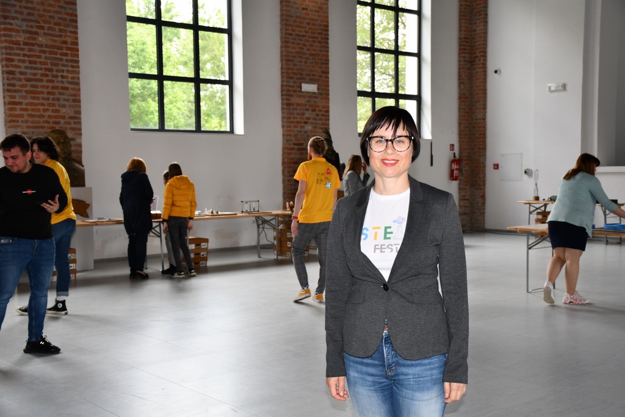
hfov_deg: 43.6
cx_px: 312
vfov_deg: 29.9
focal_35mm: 45
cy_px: 208
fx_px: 781
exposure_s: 1/125
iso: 280
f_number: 4
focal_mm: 30
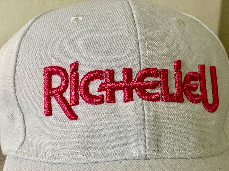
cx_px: 114
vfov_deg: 28.0
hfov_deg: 36.8
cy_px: 86
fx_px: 344
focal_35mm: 52
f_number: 2
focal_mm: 6
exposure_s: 1/122
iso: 125
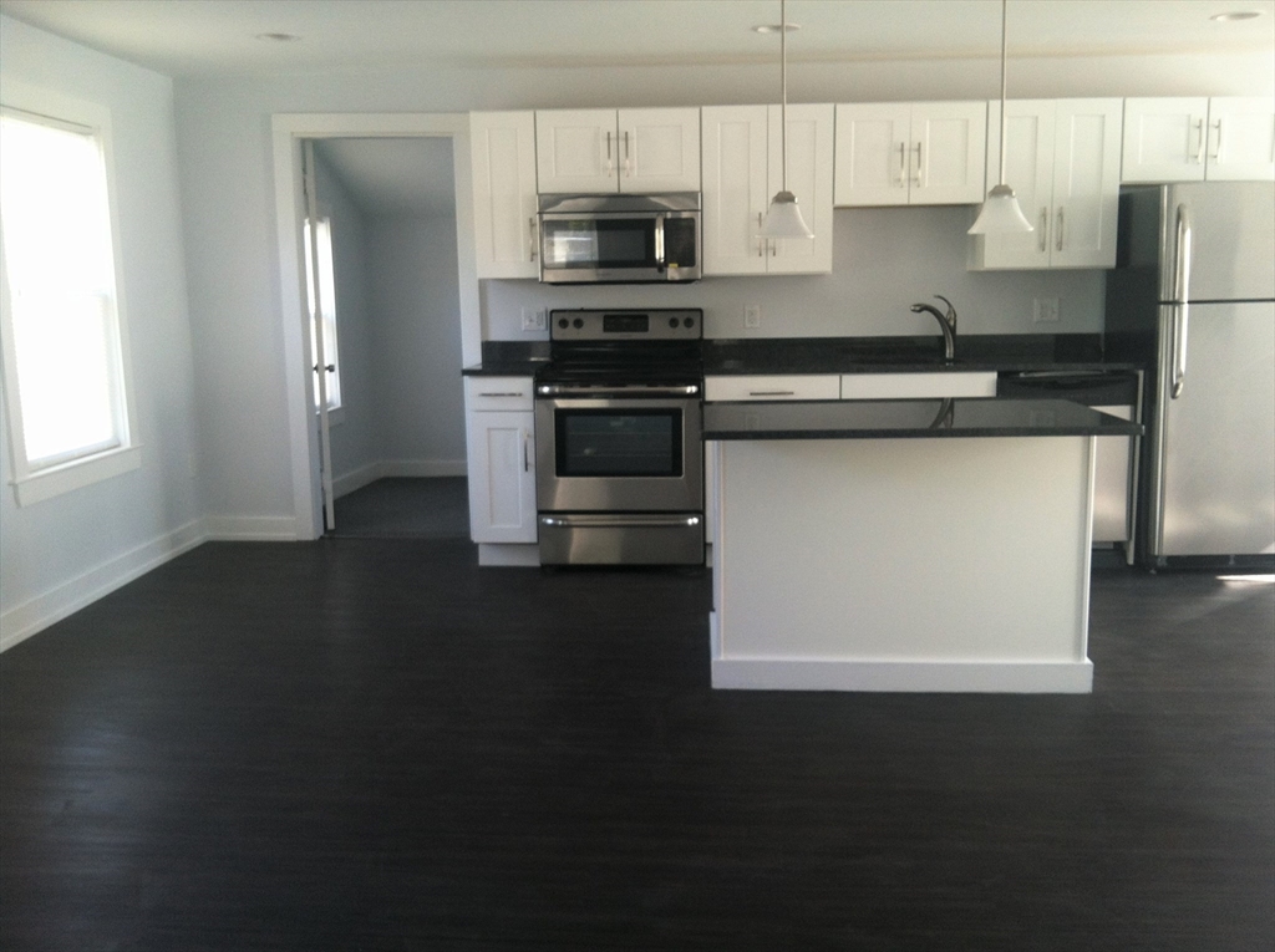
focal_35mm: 35
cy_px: 476
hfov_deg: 52.7
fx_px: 1287
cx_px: 638
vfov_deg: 40.6
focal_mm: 3.85
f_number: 2.8
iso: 80
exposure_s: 1/20
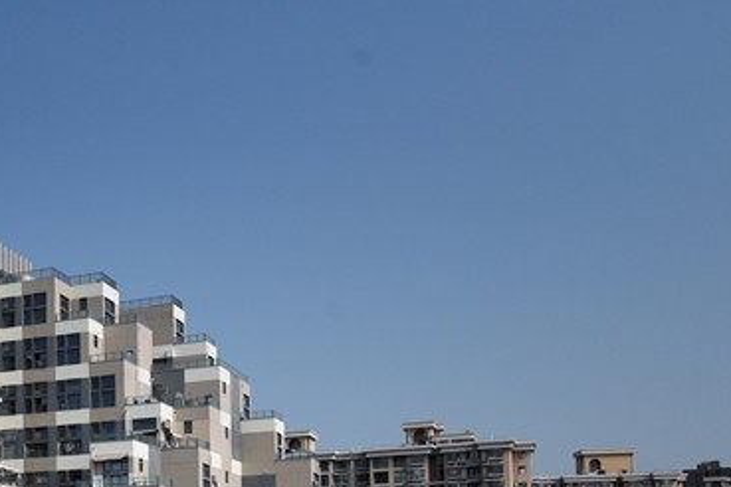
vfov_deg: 24.4
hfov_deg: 35.6
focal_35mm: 52
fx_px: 1056
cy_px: 525
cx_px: 52
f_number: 5.6
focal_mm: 24
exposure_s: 1/4000
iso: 560
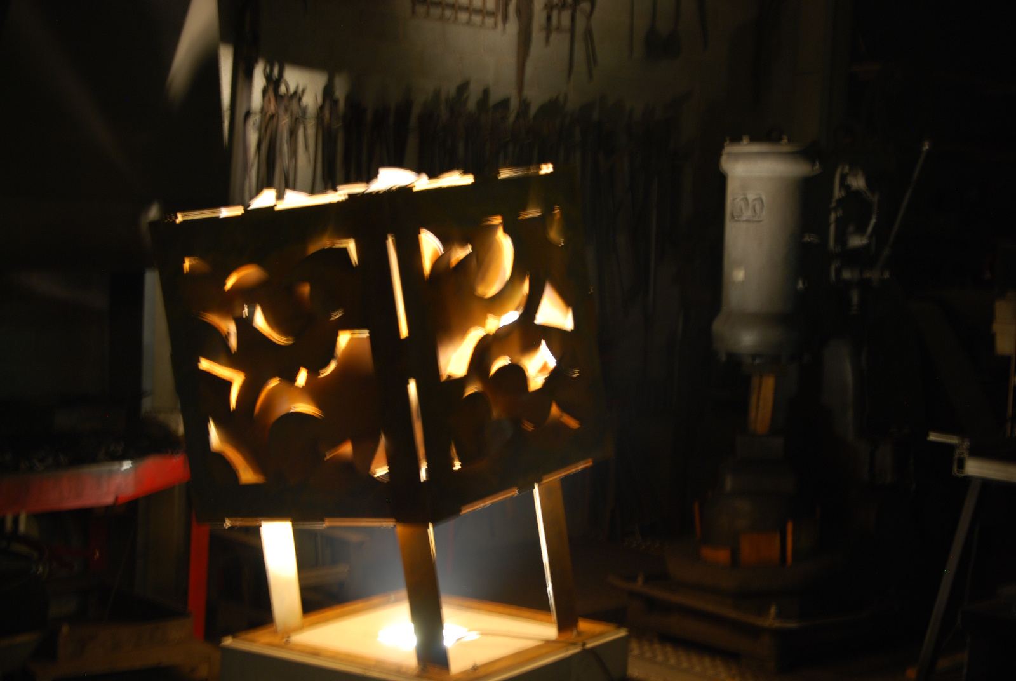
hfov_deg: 33.4
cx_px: 508
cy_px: 340
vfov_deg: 22.7
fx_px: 1696
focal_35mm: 60
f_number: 4.8
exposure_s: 1/1.3
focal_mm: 40
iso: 200
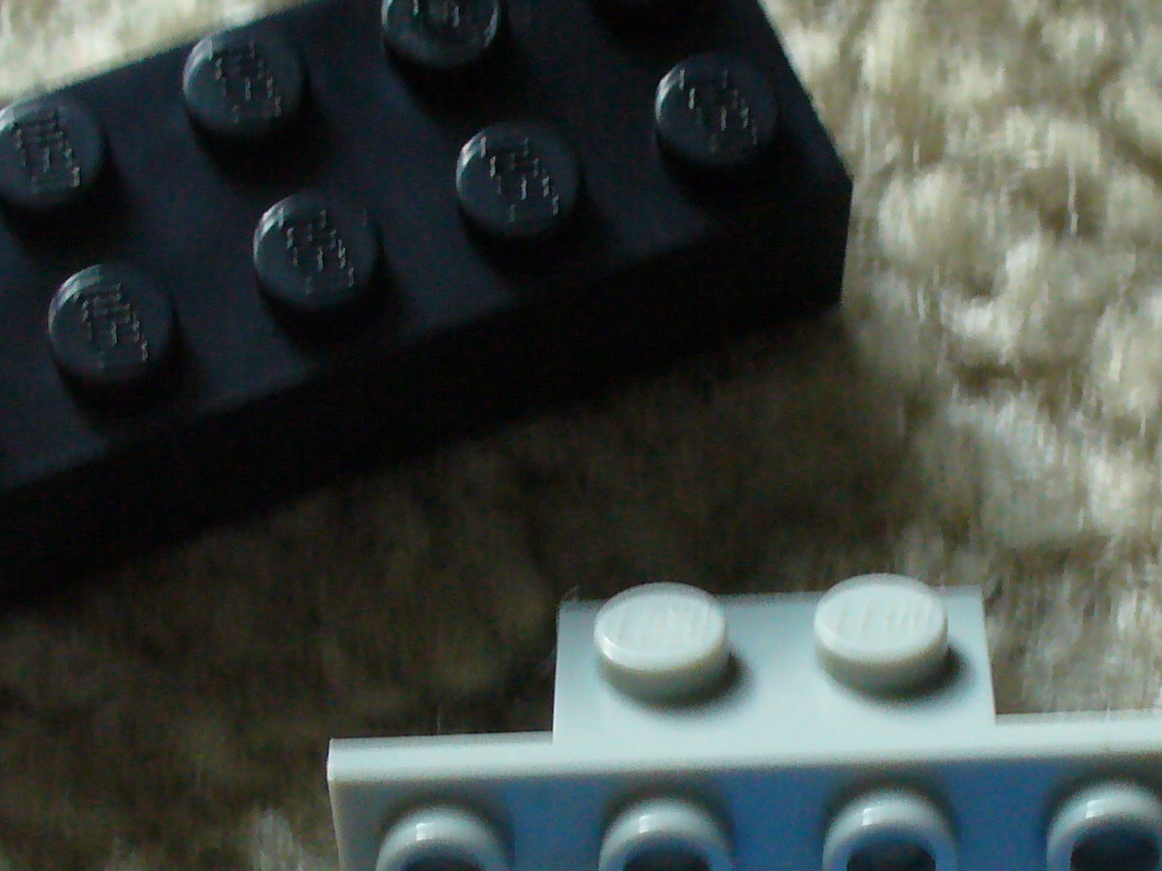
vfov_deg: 14.9
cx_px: 761
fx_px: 3289
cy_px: 774
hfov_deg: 20.0
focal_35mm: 98
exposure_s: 1/8
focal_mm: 6.1
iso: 200
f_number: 2.8
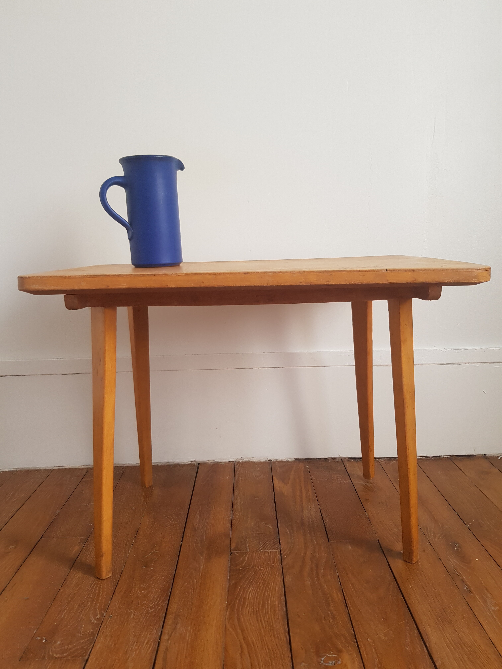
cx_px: 251
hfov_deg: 53.1
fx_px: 503
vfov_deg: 67.3
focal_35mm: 26
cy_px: 334
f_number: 1.7
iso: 100
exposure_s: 1/60
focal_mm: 4.2
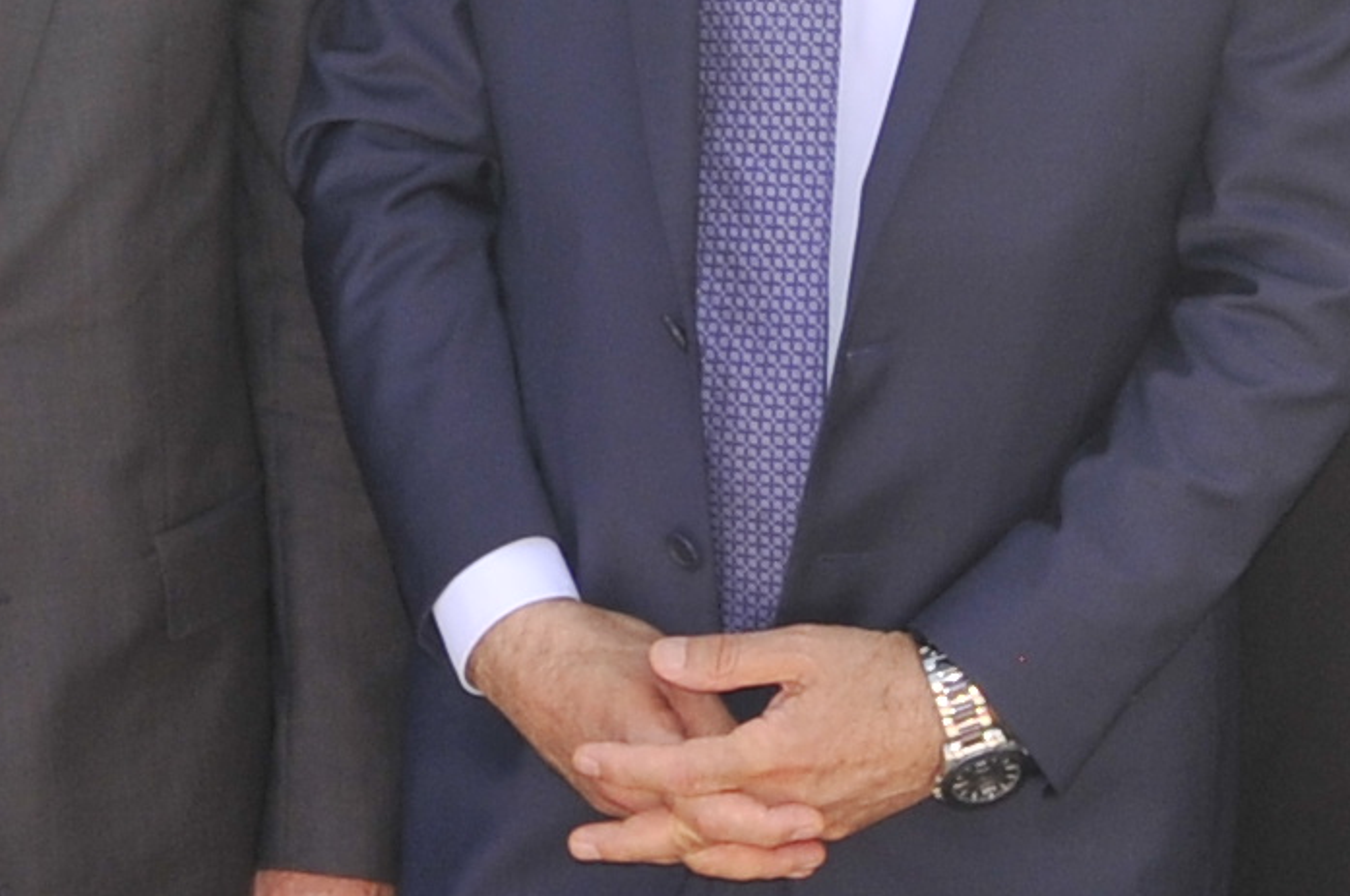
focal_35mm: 166
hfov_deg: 12.3
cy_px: 248
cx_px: 62
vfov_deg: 8.2
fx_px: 6218
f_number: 6.3
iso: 200
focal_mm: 18
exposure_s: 1/250
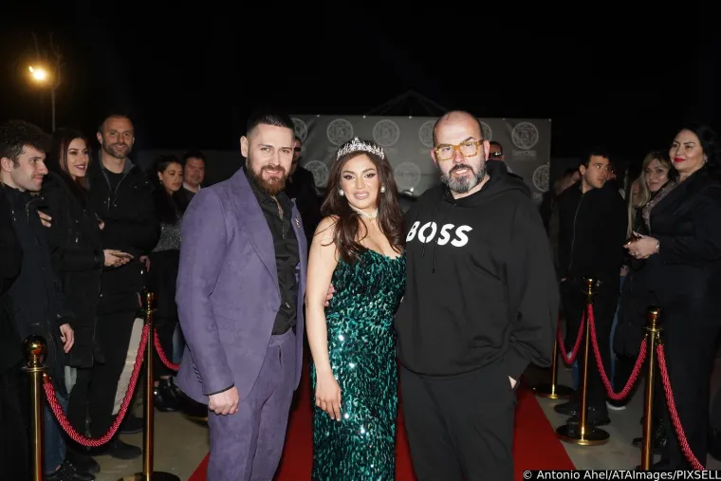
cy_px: 240
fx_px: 801
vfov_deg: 33.4
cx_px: 360
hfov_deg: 48.5
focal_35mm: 40
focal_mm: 40
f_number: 4
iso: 2000
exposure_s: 1/250
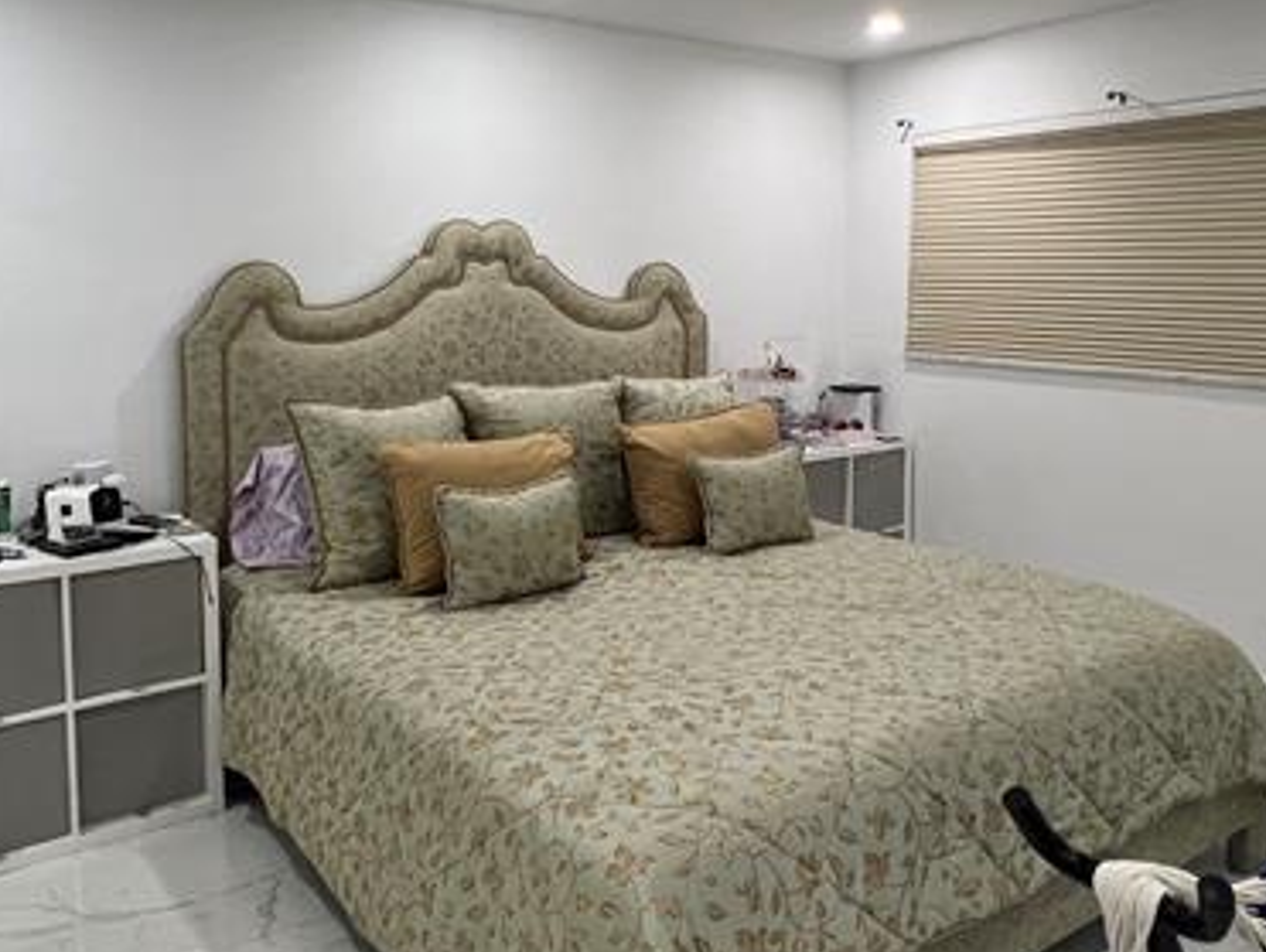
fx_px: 1025
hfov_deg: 63.3
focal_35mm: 28
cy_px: 355
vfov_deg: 49.3
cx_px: 577
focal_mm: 1.57
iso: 250
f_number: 1.8
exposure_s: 1/120
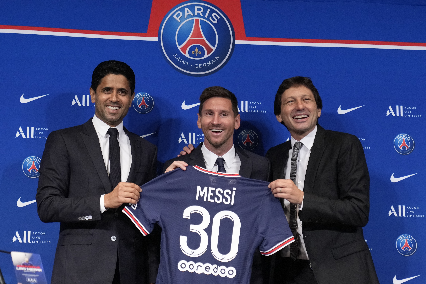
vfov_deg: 13.0
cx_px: 213
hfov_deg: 19.5
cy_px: 142
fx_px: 1242
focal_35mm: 105
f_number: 2.8
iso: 3200
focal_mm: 70
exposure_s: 1/500
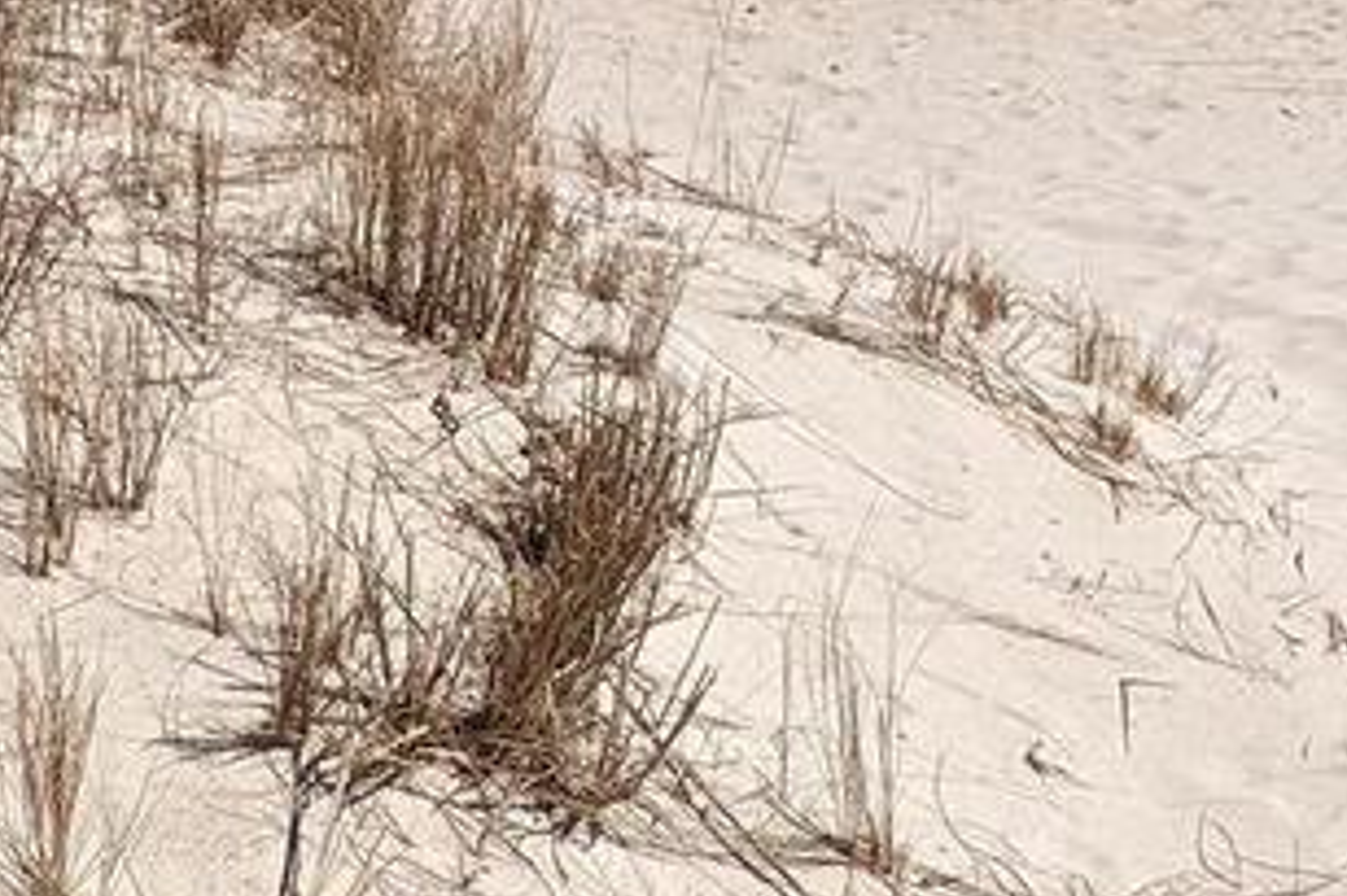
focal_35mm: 78
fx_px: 2917
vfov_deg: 16.2
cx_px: 1137
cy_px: -393
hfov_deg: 25.4
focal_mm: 2.35
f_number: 2.2
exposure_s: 1/2326
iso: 50
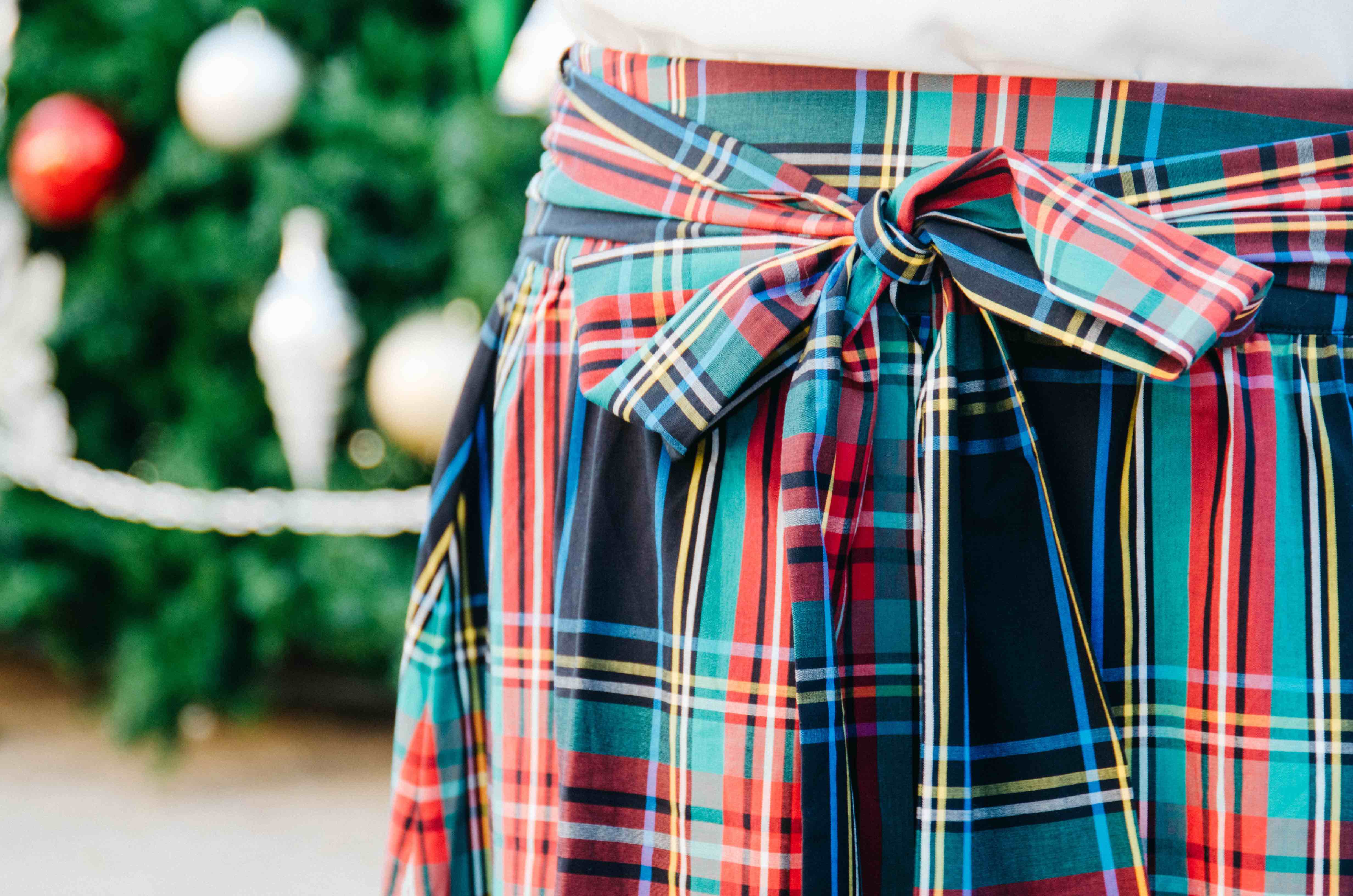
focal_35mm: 117
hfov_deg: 17.5
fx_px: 4388
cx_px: 676
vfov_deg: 11.7
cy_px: 448
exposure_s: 1/80
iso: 400
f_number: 5.3
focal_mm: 78
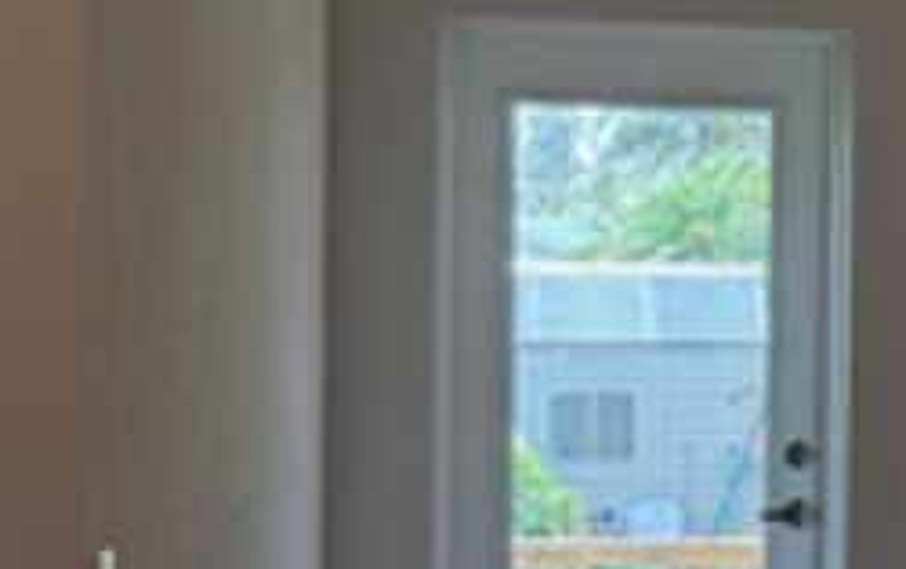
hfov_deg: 12.8
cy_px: 261
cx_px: 2106
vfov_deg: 10.1
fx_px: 3214
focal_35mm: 130
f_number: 1.78
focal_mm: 6.76
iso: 100
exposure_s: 1/235
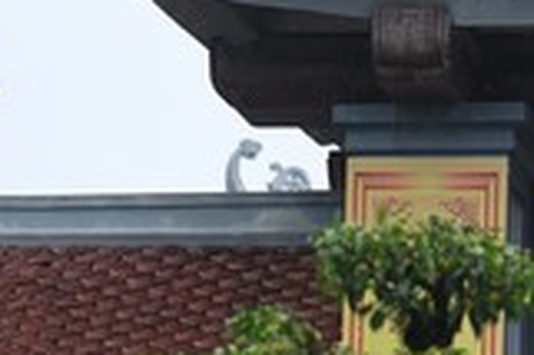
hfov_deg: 4.2
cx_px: 726
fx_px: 7187
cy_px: 222
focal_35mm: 485
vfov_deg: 2.8
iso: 160
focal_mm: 120
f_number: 4
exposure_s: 1/400
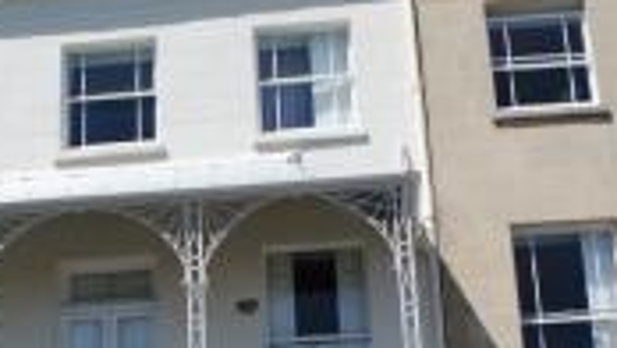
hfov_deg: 28.8
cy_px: 346
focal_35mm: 73
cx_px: 202
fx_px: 1195
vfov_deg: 16.2
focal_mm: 18
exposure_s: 1/640
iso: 100
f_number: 5.6
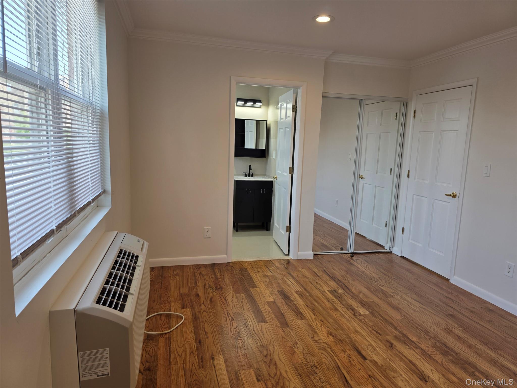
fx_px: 344
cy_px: 194
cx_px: 258
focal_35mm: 23
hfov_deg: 73.9
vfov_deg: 58.9
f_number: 1.7
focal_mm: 6.3
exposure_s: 1/120
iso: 50
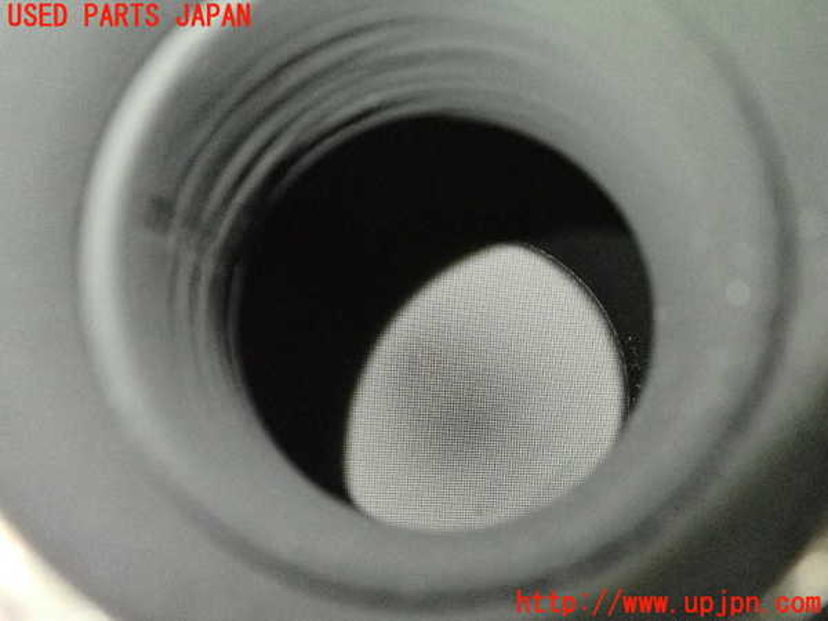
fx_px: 718
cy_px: 310
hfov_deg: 60.0
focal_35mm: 30
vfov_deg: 46.8
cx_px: 414
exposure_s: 1/125
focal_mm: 5.4
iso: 5000
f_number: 2.3
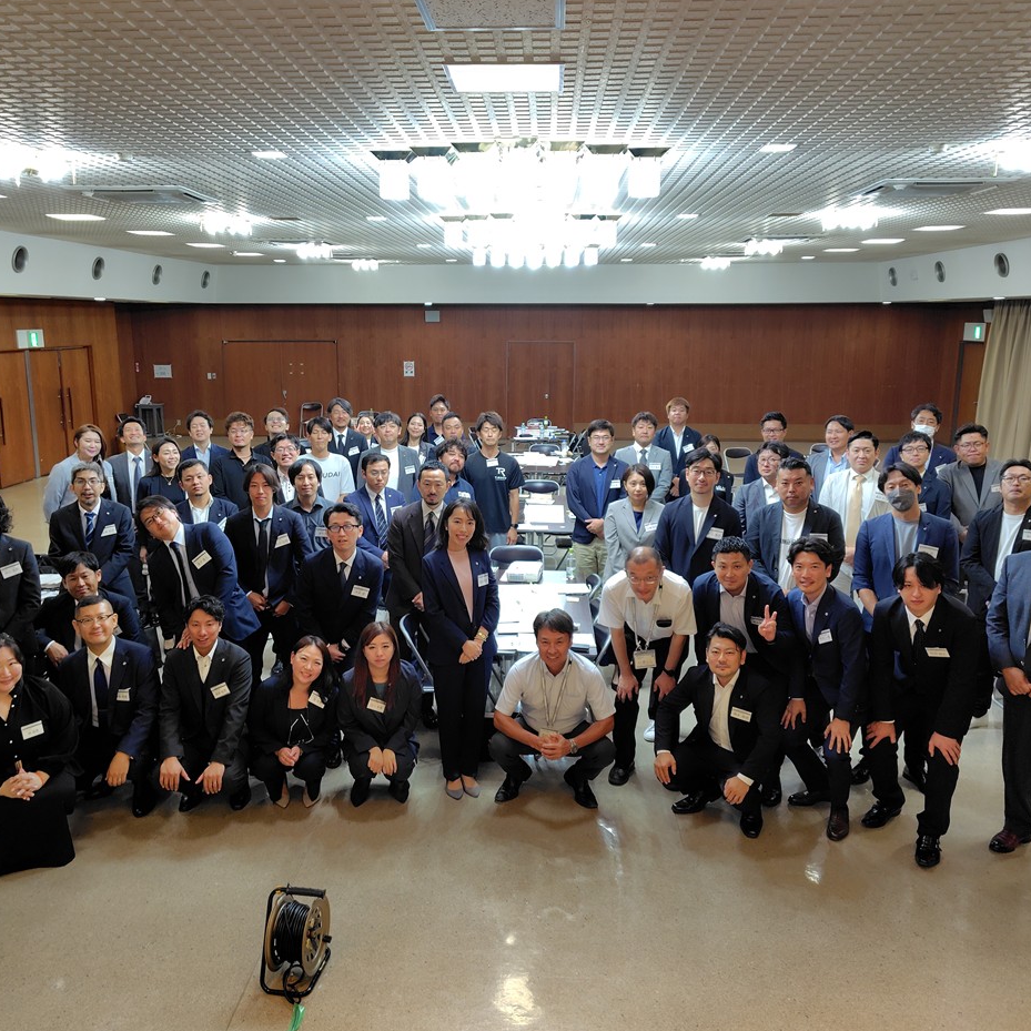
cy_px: 515
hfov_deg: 57.3
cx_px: 484
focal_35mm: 28
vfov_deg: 57.3
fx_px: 944
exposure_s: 1/60
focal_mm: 5.6
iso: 250
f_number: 1.9
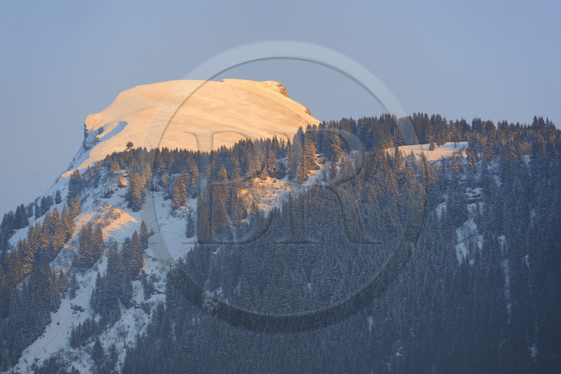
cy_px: 187
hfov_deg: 10.3
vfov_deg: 6.9
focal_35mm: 200
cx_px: 280
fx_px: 3116
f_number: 5
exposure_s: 1/200
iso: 400
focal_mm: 200
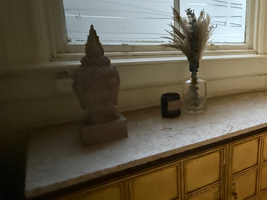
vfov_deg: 44.0
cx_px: 300
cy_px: 81
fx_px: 247
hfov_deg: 42.9
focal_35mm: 32
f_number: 2.2
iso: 1600
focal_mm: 2.22
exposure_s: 1/40
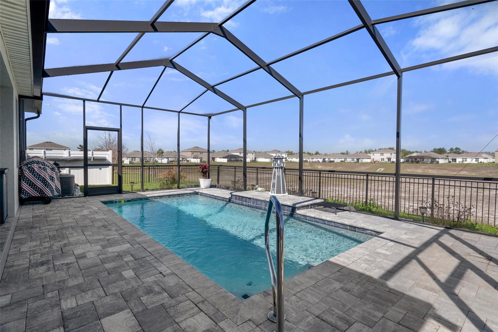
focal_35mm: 17
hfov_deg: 93.3
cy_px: 166
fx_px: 235
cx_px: 249
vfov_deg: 70.4
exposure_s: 1/500
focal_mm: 17
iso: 320
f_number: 8
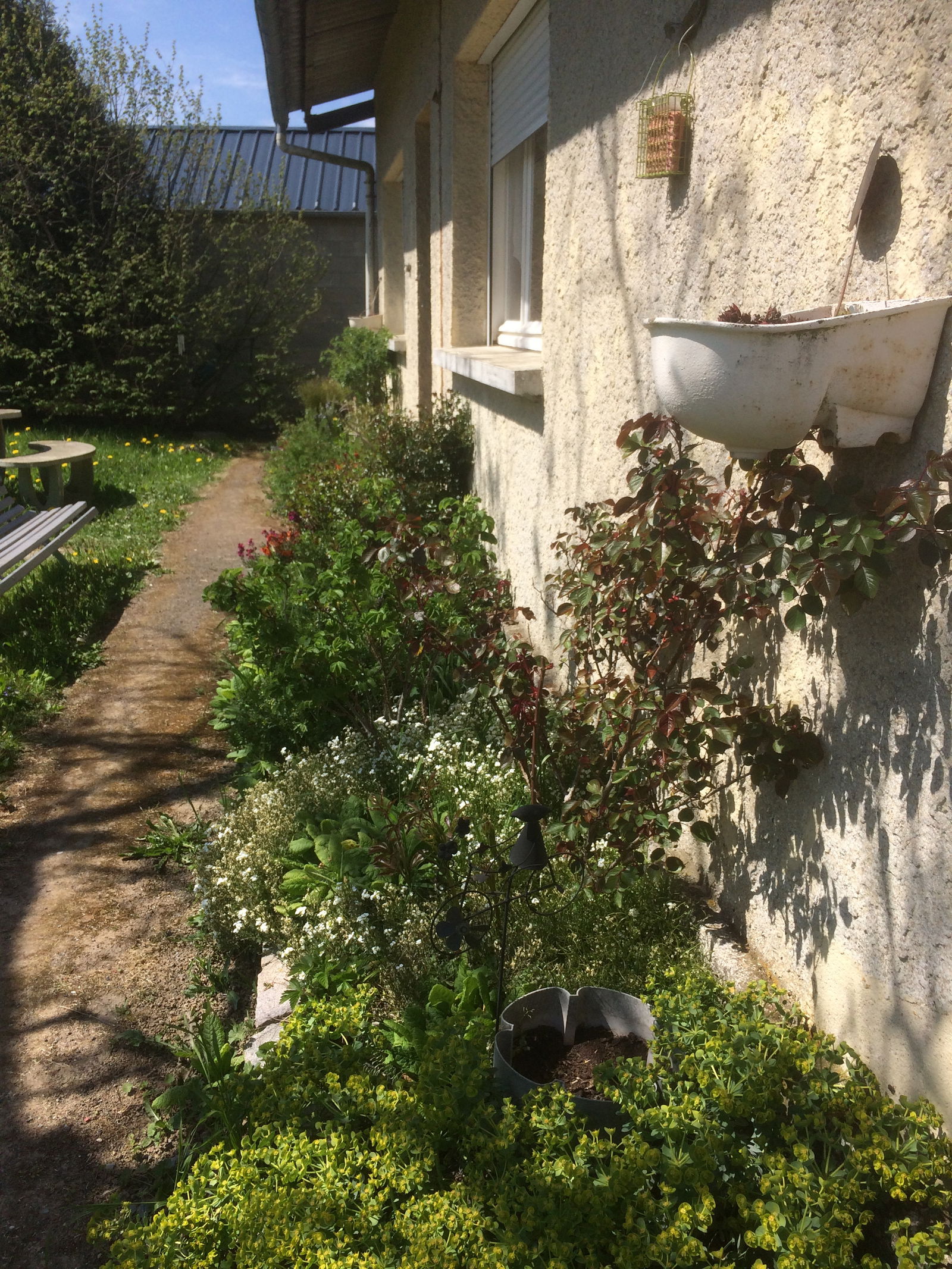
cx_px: 476
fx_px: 1063
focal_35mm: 29
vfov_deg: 61.7
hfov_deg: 48.2
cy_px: 634
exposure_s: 1/2283
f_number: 2.2
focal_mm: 4.15
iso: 32
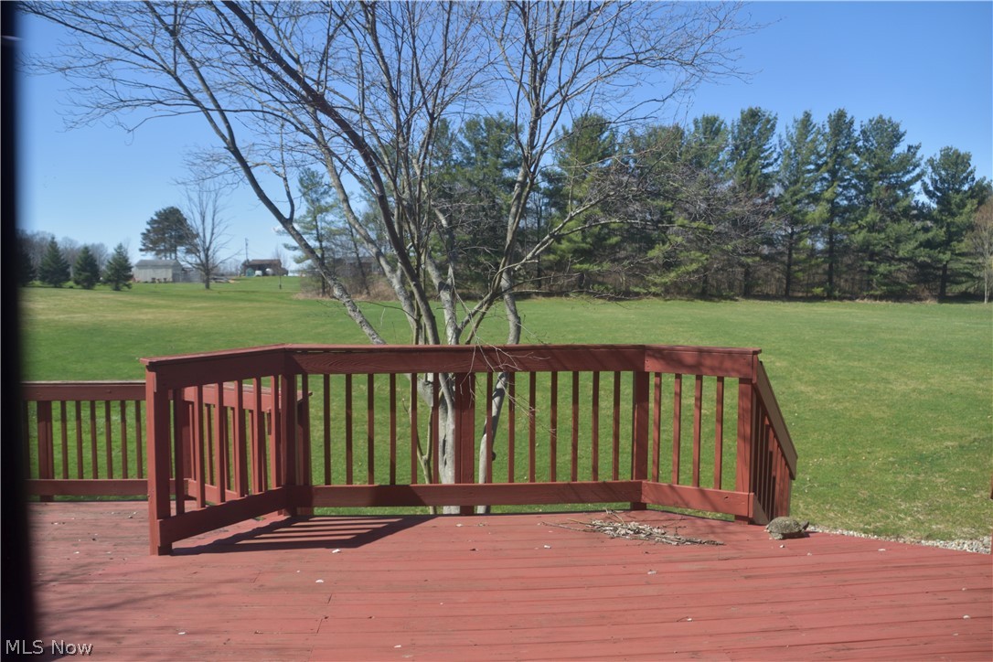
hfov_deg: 67.4
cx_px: 496
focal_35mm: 27
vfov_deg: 47.9
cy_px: 331
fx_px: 745
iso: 200
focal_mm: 18
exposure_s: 1/1250
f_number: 3.5
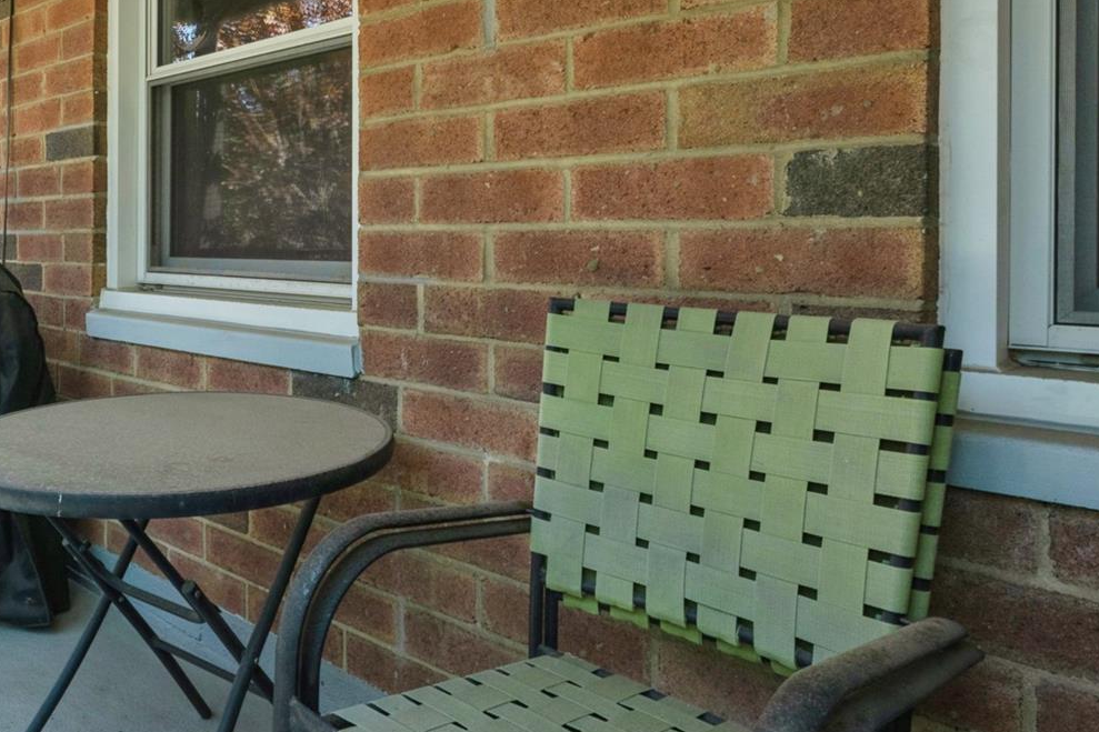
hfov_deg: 57.3
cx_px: 170
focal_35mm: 29
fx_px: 885
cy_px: 236
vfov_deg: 44.2
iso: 400
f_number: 11
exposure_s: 1/80
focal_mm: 14
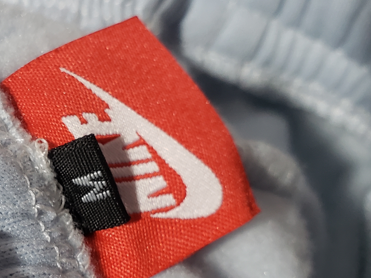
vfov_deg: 21.9
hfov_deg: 27.9
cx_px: 14
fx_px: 707
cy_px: 236
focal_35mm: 66
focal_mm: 4.3
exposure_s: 1/100
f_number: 2.4
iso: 200
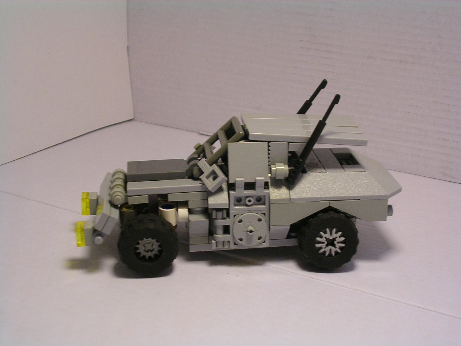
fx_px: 839
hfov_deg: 30.7
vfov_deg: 23.3
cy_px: 173
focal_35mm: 63
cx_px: 230
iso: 50
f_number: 3.5
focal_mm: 9.6
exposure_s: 1/57.7
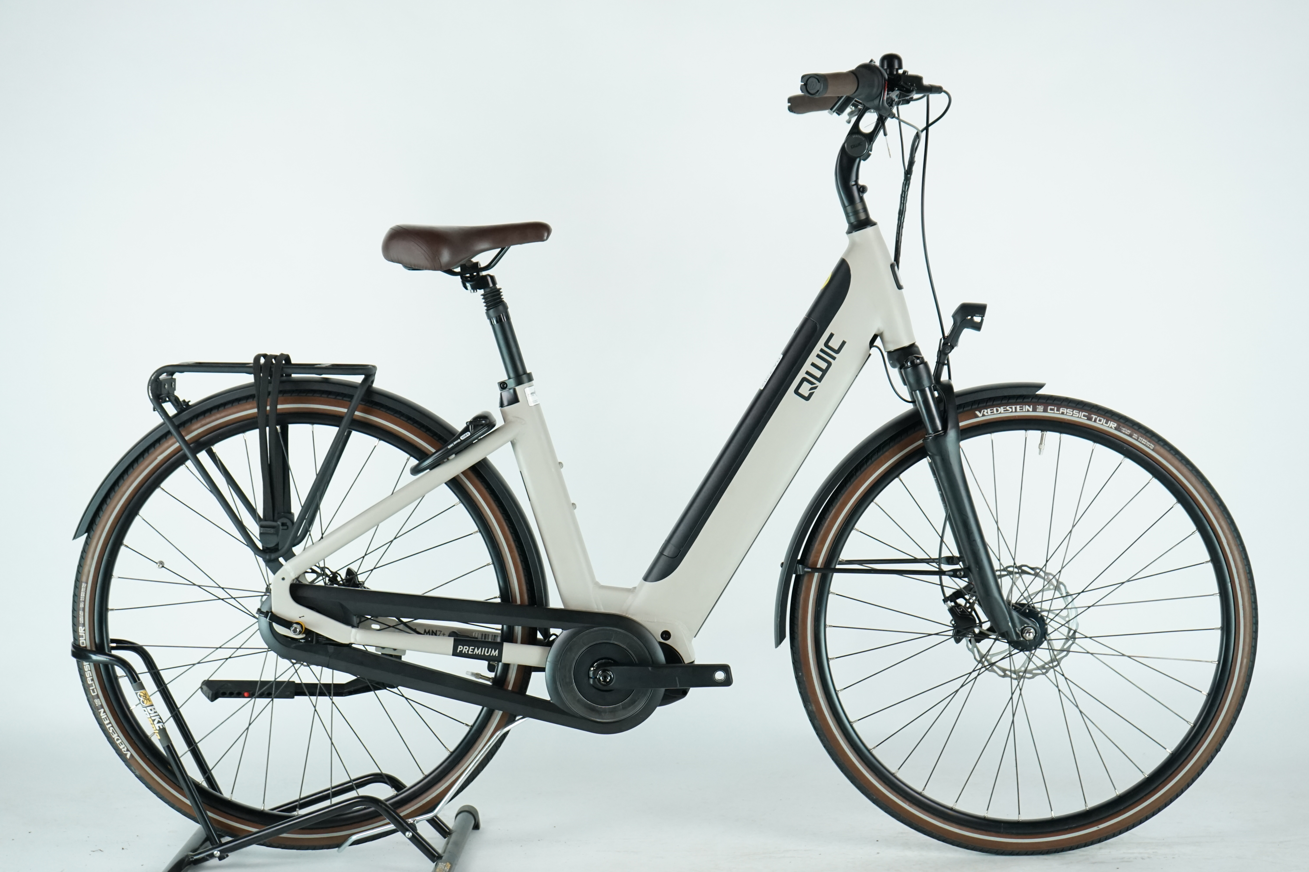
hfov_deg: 31.9
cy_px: 436
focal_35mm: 63
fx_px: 2291
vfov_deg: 21.6
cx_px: 654
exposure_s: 1/200
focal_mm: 63
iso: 2000
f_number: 5.6
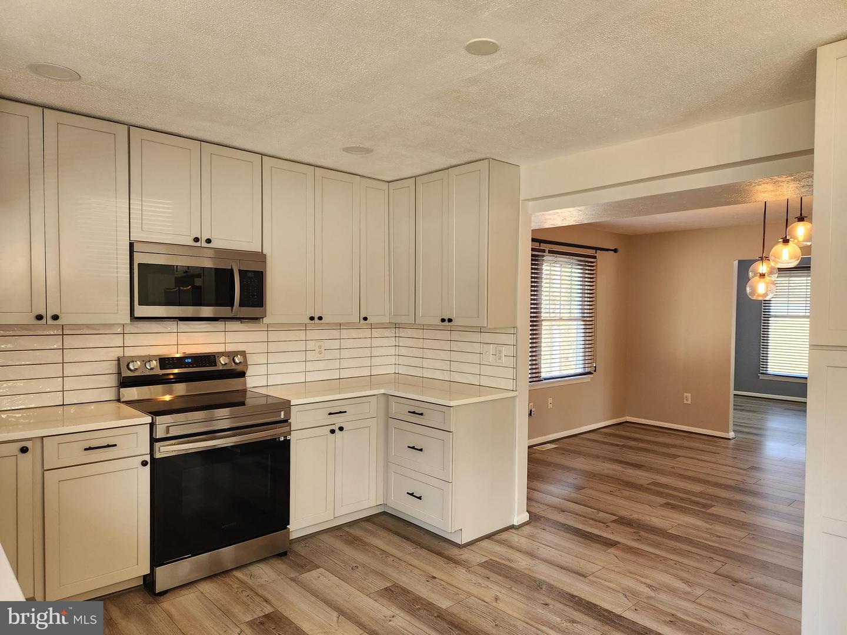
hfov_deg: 73.9
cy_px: 318
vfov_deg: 58.9
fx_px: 563
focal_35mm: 23
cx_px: 424
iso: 320
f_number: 1.8
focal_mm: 5.4
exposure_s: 1/120
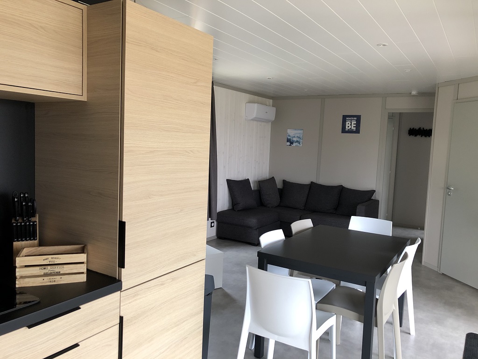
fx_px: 387
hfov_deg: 63.4
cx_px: 239
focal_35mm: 28
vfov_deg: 49.7
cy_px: 180
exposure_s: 1/24
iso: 40
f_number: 1.8
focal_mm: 4
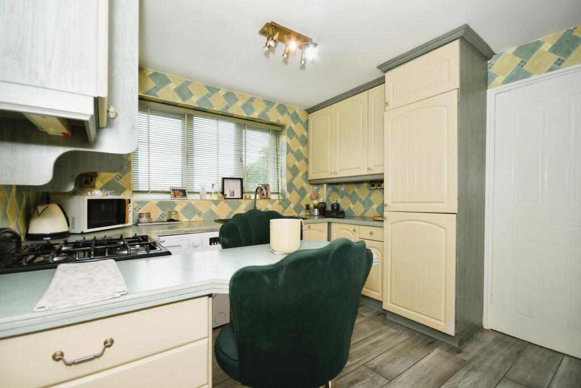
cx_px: 290
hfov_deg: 100.4
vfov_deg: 77.3
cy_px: 194
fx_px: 242
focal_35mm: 15
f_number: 8
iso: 400
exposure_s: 1/50
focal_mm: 10
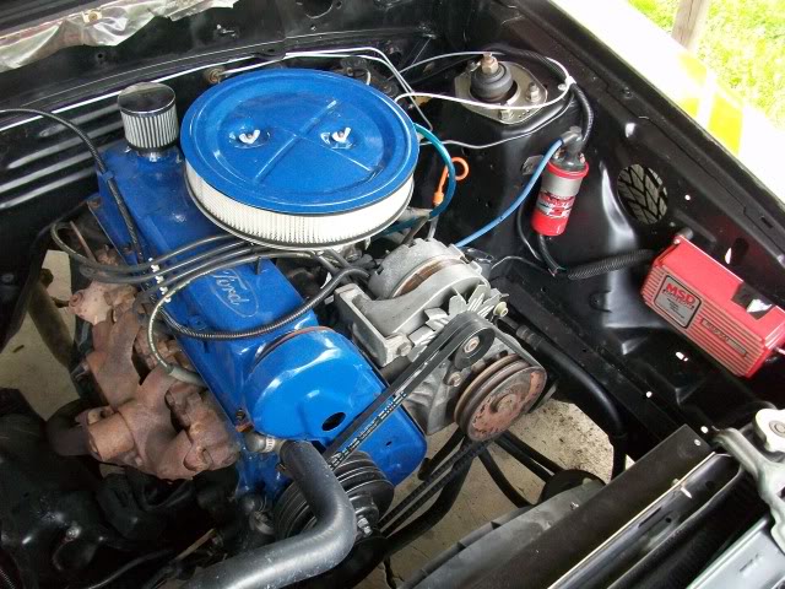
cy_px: 294
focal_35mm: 32
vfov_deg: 44.2
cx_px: 392
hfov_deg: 56.8
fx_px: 726
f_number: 2.8
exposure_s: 1/50
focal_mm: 5.7
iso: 160
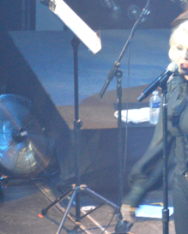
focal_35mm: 432
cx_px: 339
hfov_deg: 3.6
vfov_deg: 4.5
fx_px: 3002
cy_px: 50
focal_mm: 105
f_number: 5.6
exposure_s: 1/13
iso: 3200
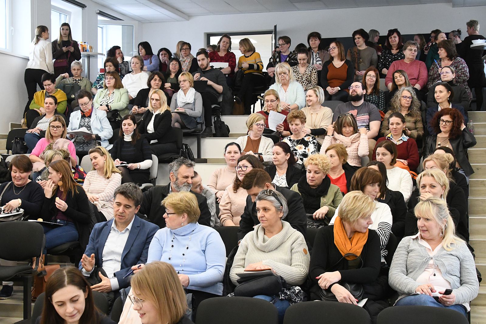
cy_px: 162
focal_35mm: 60
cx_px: 243
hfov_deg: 33.4
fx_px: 810
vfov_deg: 22.6
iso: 5000
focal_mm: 40
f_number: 6.3
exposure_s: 1/160
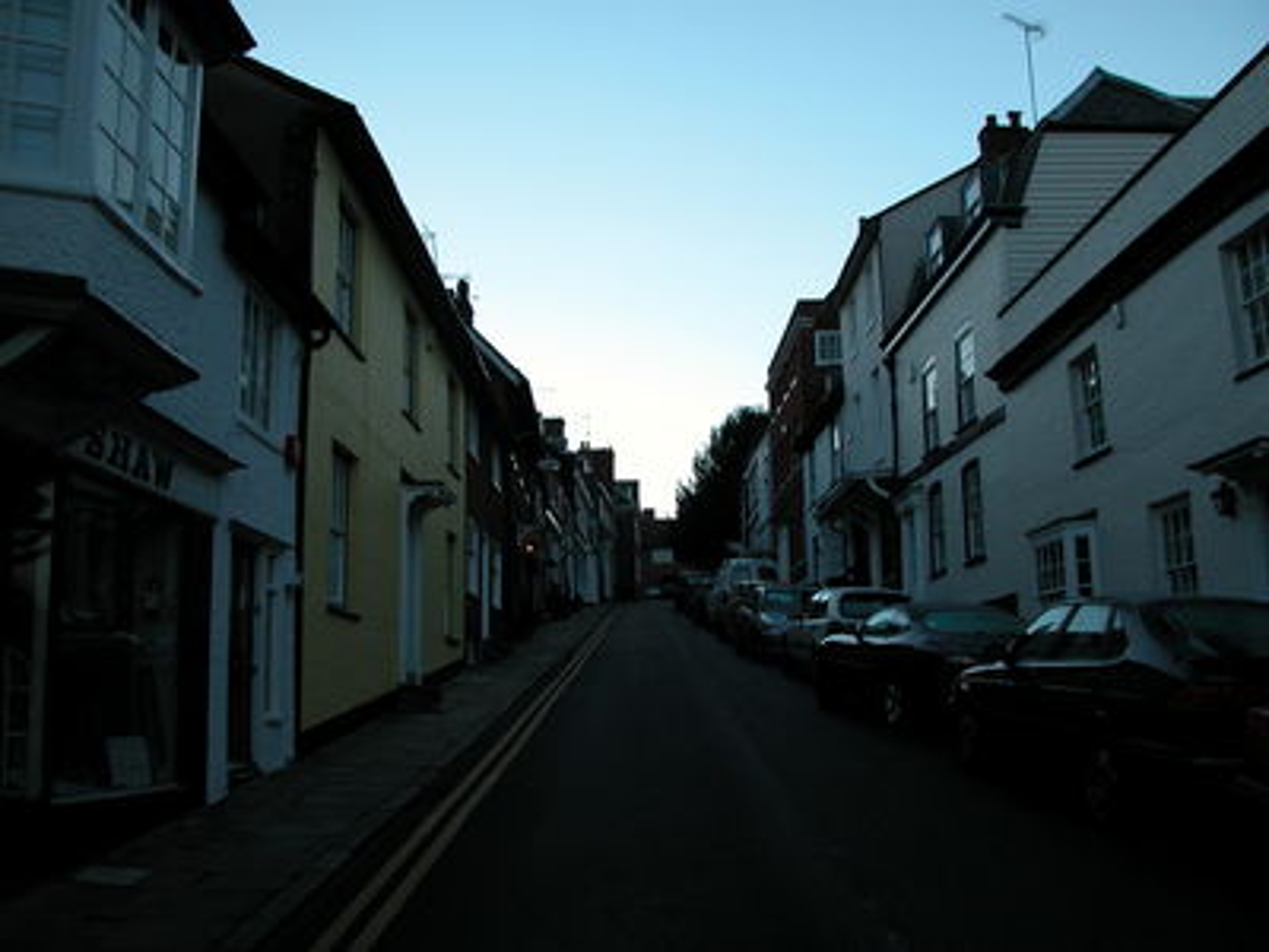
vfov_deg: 40.7
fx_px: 1283
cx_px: 634
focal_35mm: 35
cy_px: 476
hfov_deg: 52.6
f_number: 3.5
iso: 100
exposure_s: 1/99.8
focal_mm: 8.9
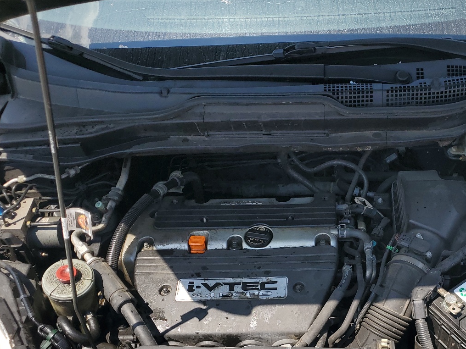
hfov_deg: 44.8
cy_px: 266
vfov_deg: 34.3
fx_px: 552
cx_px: 324
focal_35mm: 41
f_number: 1.5
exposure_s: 1/2000
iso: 50
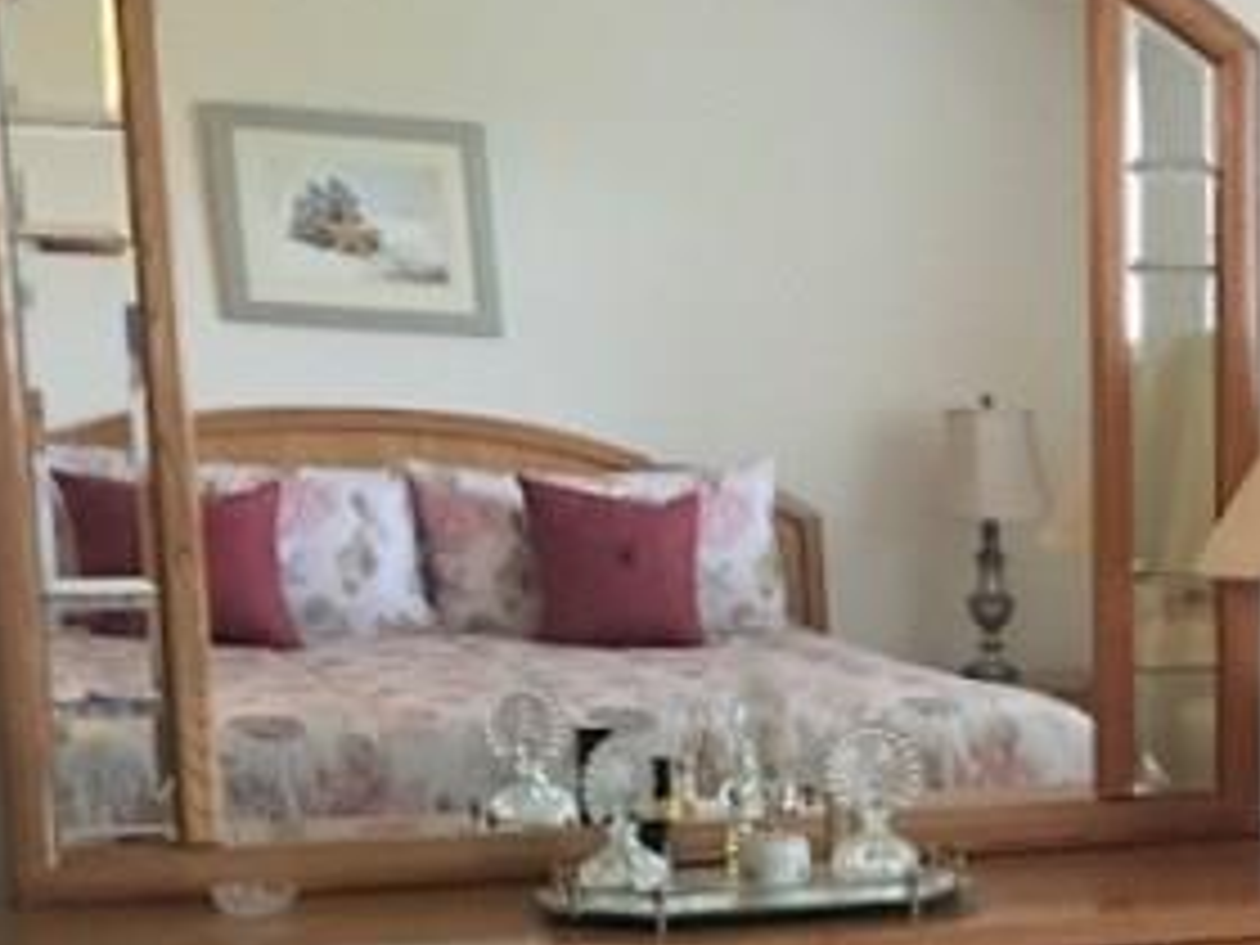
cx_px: 1386
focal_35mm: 83
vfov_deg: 17.2
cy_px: 1040
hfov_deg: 22.3
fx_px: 3021
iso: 64
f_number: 2.2
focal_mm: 4.15
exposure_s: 1/4
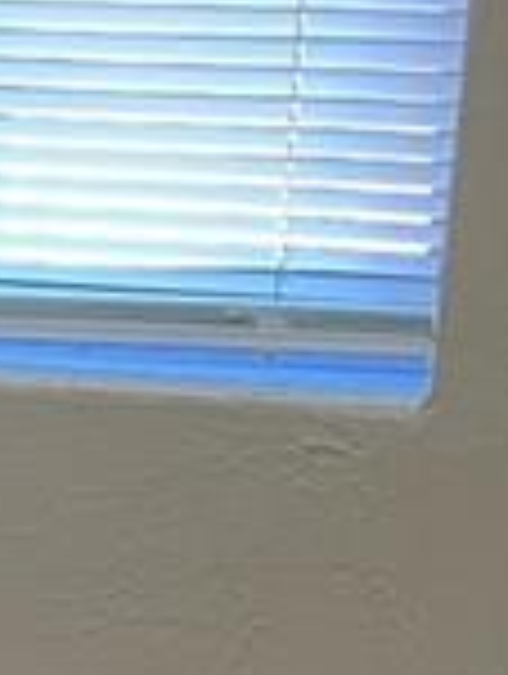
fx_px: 4058
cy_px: 1314
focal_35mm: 208
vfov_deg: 9.0
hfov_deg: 6.8
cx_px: -746
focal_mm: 4.2
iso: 160
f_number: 1.6
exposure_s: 1/60
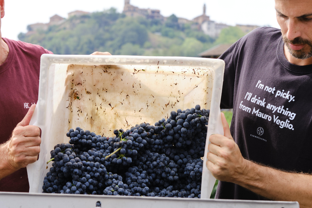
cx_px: 127
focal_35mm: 136
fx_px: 1179
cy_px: 123
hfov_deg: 15.1
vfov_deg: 10.1
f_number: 5.6
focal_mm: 50
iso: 160
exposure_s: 1/250
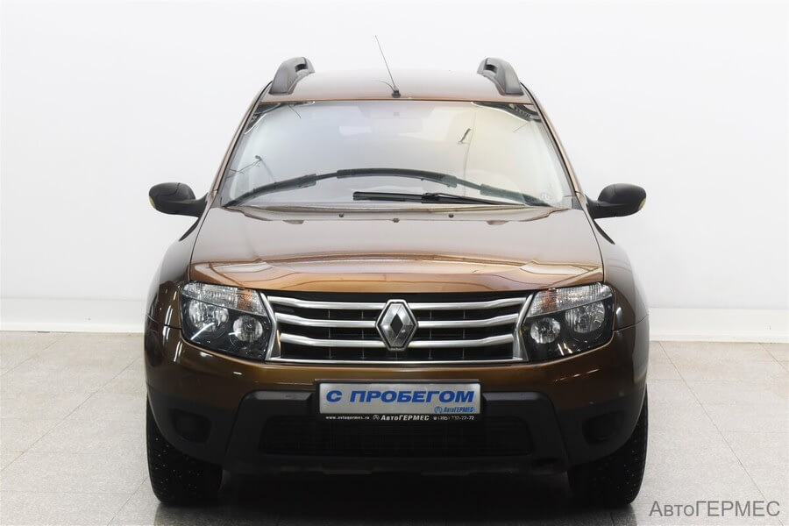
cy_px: 263
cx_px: 394
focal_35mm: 69
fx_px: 1512
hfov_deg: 29.2
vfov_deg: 19.7
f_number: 7.1
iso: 800
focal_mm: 46
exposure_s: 1/50
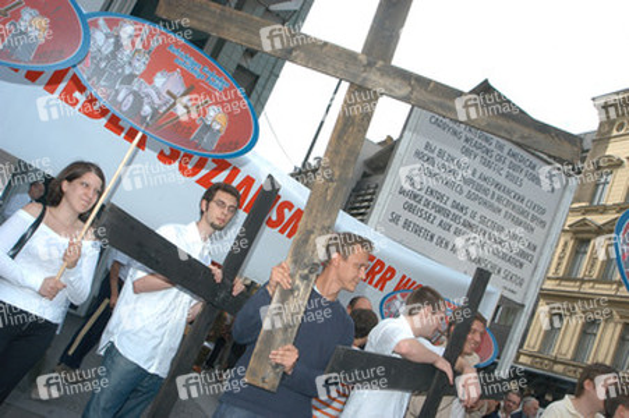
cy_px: 209
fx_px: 733
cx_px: 314
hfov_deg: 46.4
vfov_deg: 31.8
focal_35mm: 42
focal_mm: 28
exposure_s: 1/180
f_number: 10
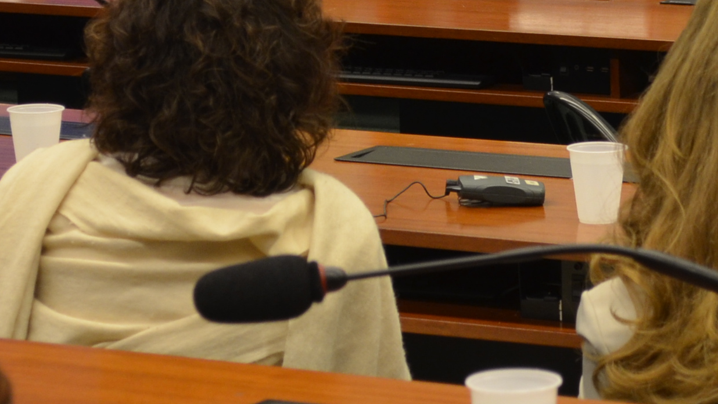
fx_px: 3750
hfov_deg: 10.9
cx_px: 520
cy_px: -123
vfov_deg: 6.1
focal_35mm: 197
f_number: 5.3
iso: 450
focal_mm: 42
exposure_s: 1/60
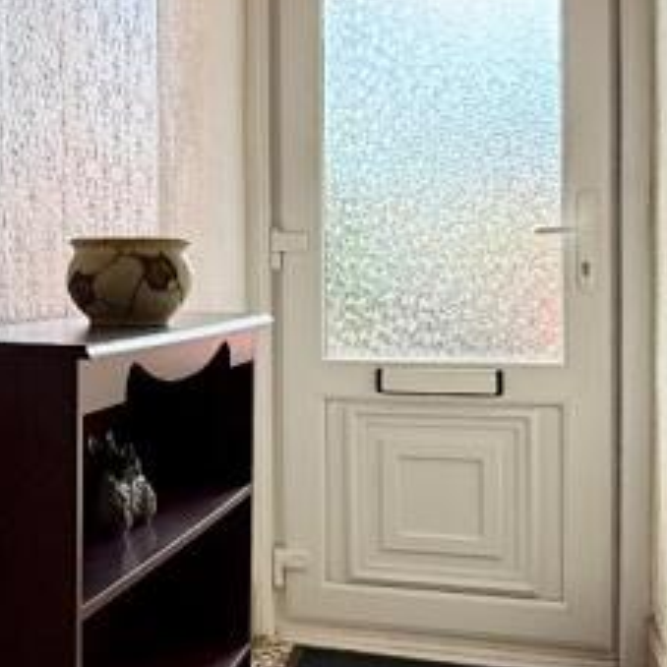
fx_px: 1221
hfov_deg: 28.8
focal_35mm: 56
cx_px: 15
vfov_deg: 30.5
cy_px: 298
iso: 80
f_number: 2.2
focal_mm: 2.22
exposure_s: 1/99
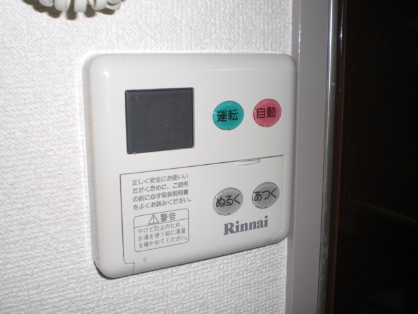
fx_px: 459
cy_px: 157
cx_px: 209
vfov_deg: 37.7
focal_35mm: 38
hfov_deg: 49.0
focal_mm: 6.3
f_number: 3.1
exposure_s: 1/60
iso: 50
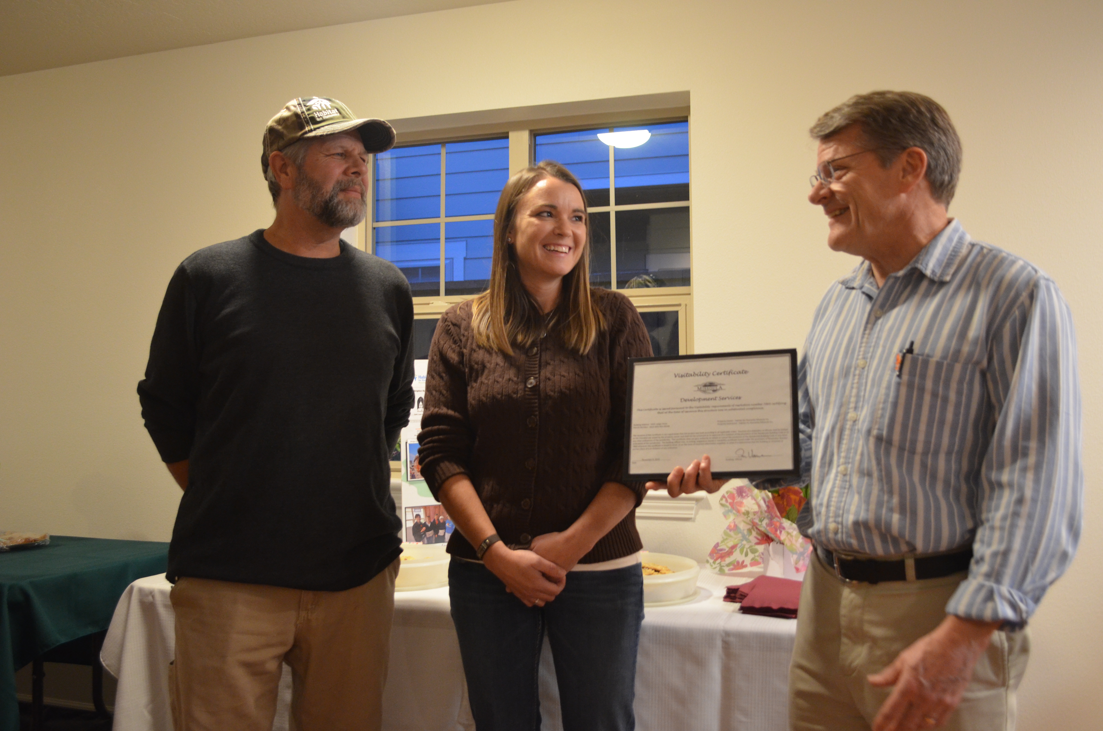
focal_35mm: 33
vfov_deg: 39.8
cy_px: 366
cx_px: 552
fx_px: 1009
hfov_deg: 57.3
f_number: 3.8
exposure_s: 1/30
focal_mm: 22
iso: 1400
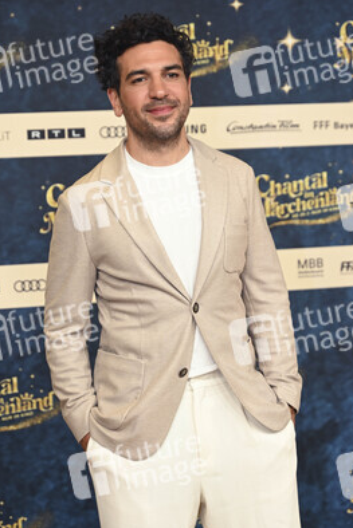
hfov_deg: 19.2
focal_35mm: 71
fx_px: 1043
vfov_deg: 28.4
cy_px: 267
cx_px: 176
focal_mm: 70
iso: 320
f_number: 2.8
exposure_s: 1/160
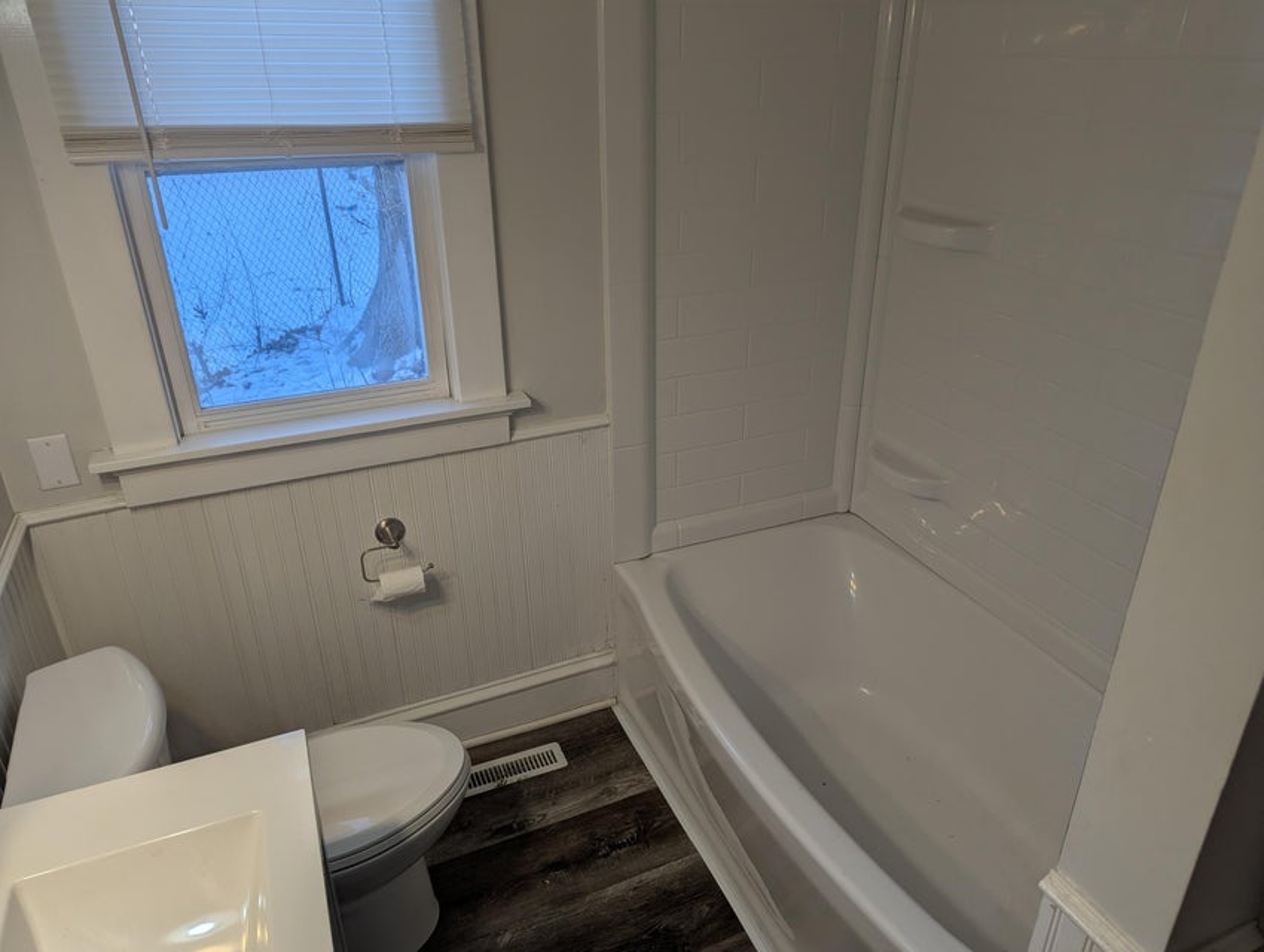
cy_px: 476
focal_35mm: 24
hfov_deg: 71.5
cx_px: 632
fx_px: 878
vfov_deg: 56.9
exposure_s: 1/120
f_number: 1.85
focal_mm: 6.81
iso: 27
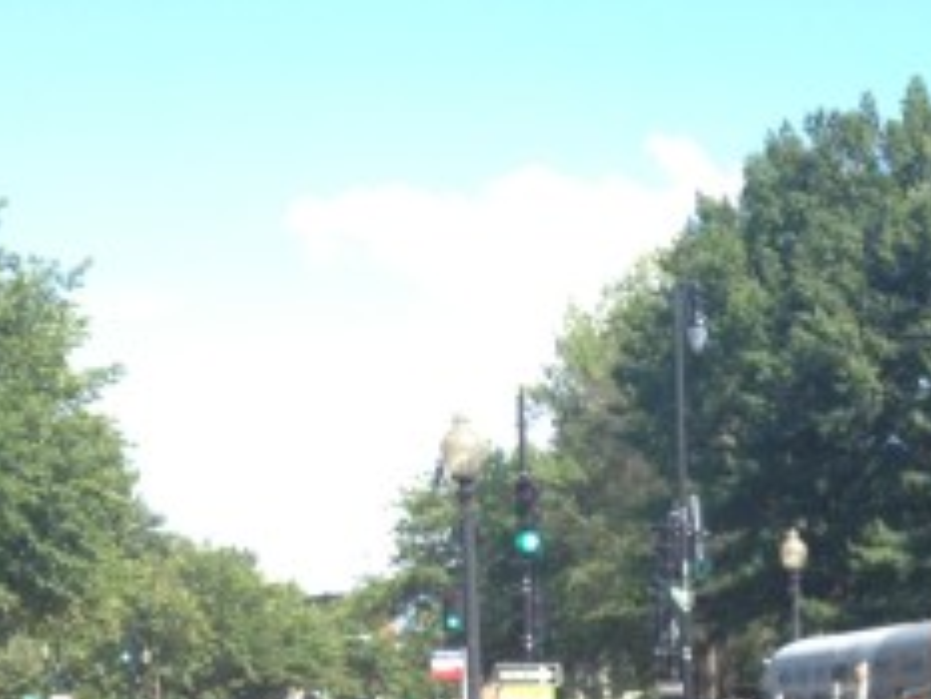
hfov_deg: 19.3
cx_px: 1111
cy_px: 879
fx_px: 2583
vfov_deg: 14.8
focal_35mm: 96
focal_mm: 4.28
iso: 50
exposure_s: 1/484
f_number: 2.4
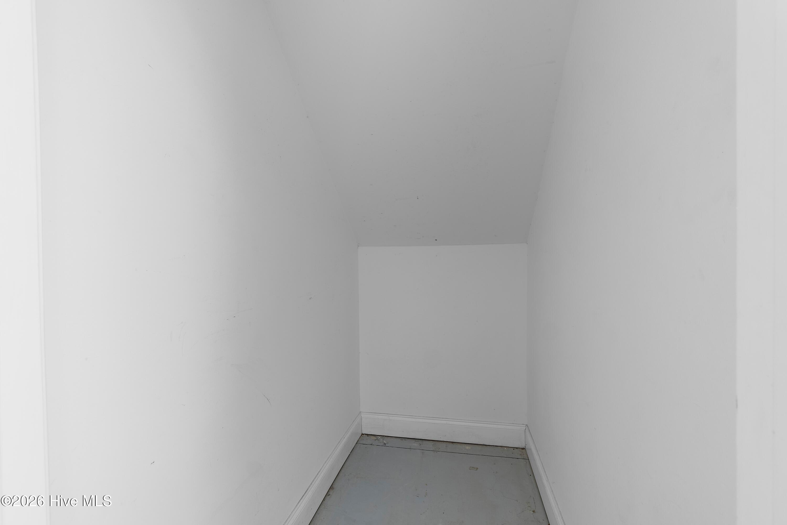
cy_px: 262
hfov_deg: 100.4
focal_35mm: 15
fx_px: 328
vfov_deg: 77.3
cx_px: 394
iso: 100
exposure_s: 1/2
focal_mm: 10
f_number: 4.5
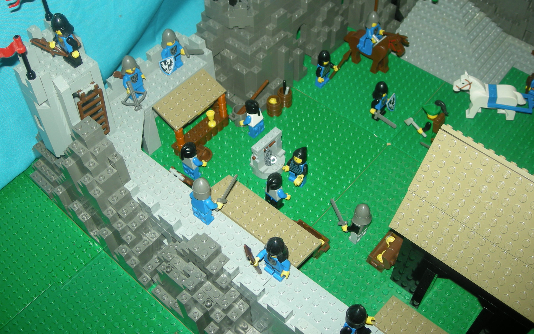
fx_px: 568
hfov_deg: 50.4
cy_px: 127
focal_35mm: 39
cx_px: 258
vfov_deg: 32.6
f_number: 2.8
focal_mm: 5.7
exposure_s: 1/60
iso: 50
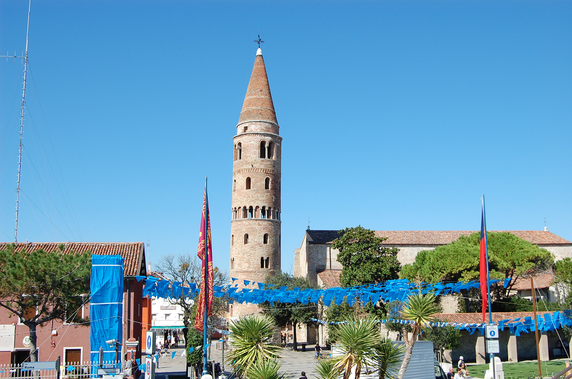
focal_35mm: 42
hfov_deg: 46.5
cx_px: 286
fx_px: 666
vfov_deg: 31.8
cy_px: 190
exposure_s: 1/320
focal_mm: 28
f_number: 10
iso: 200
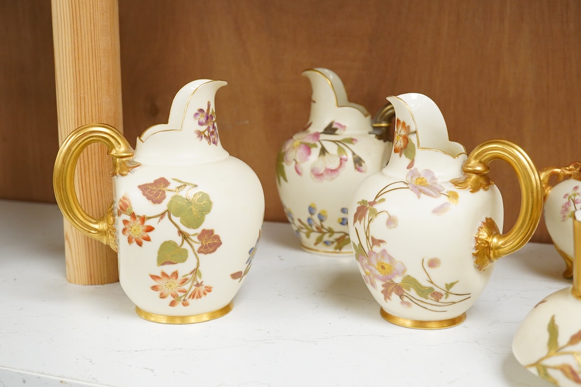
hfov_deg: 42.7
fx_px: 742
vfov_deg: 29.2
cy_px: 191
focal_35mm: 46
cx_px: 285
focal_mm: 30
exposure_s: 1/160
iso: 2500
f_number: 9
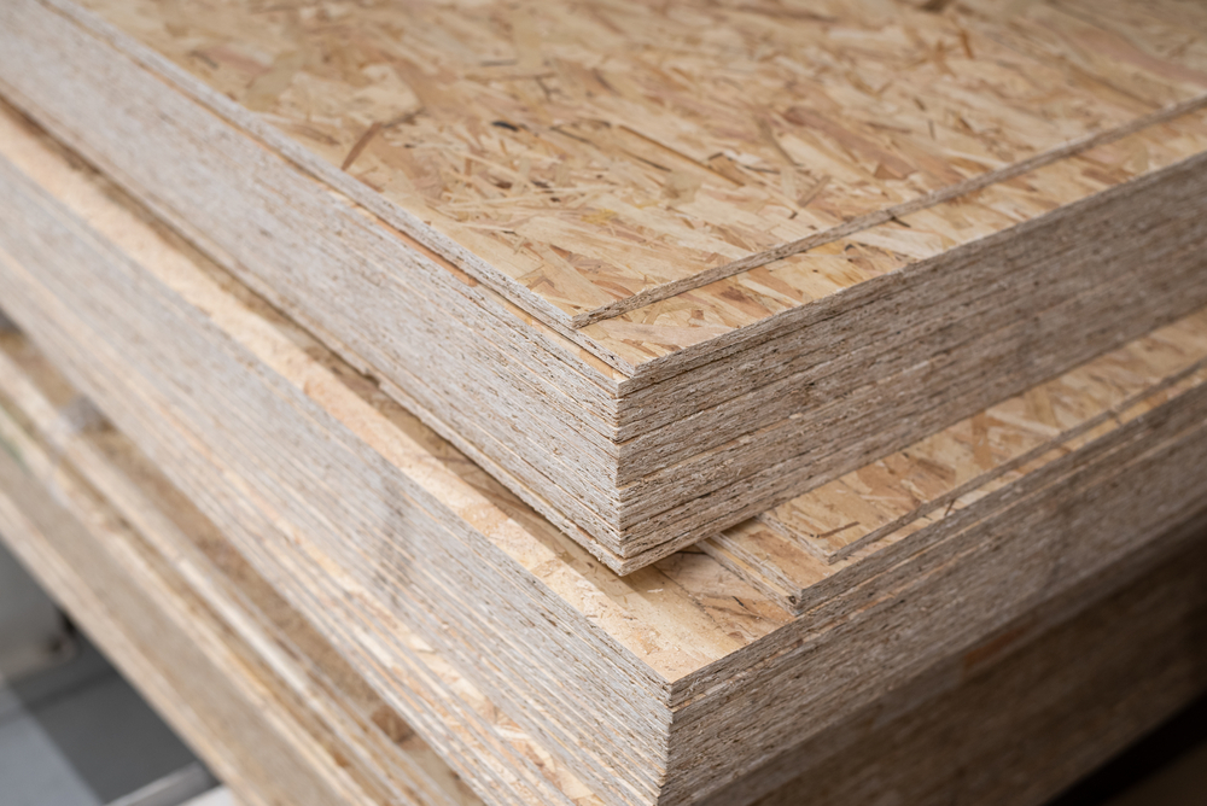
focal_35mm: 50
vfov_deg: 27.0
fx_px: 1677
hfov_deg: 39.6
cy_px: 403
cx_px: 604
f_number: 3.5
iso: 500
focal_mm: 50
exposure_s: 1/125
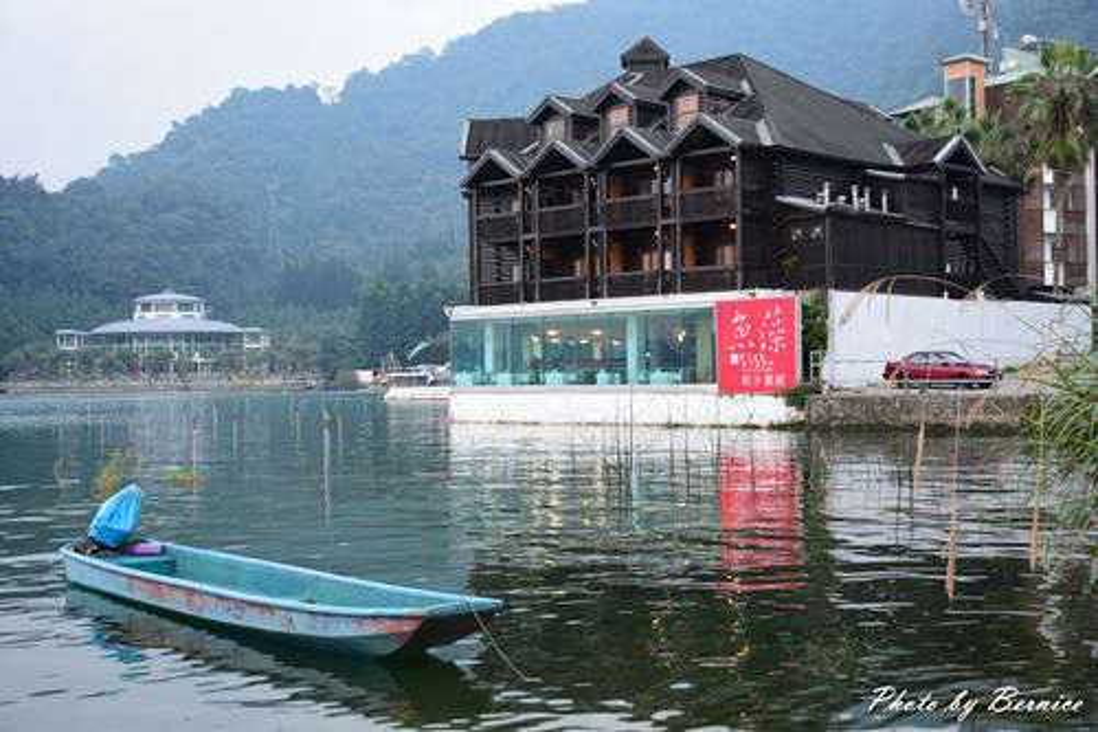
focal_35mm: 48
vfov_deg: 28.1
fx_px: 1463
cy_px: 366
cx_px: 549
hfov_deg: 41.1
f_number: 5.6
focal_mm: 32
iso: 800
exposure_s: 1/50
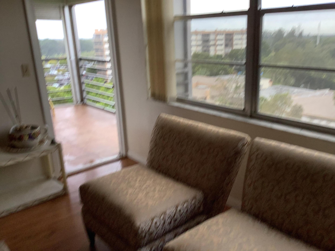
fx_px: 300
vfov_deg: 45.4
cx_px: 168
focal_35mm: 31
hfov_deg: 58.4
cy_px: 126
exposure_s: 1/120
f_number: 2.4
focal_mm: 3.3
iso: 50
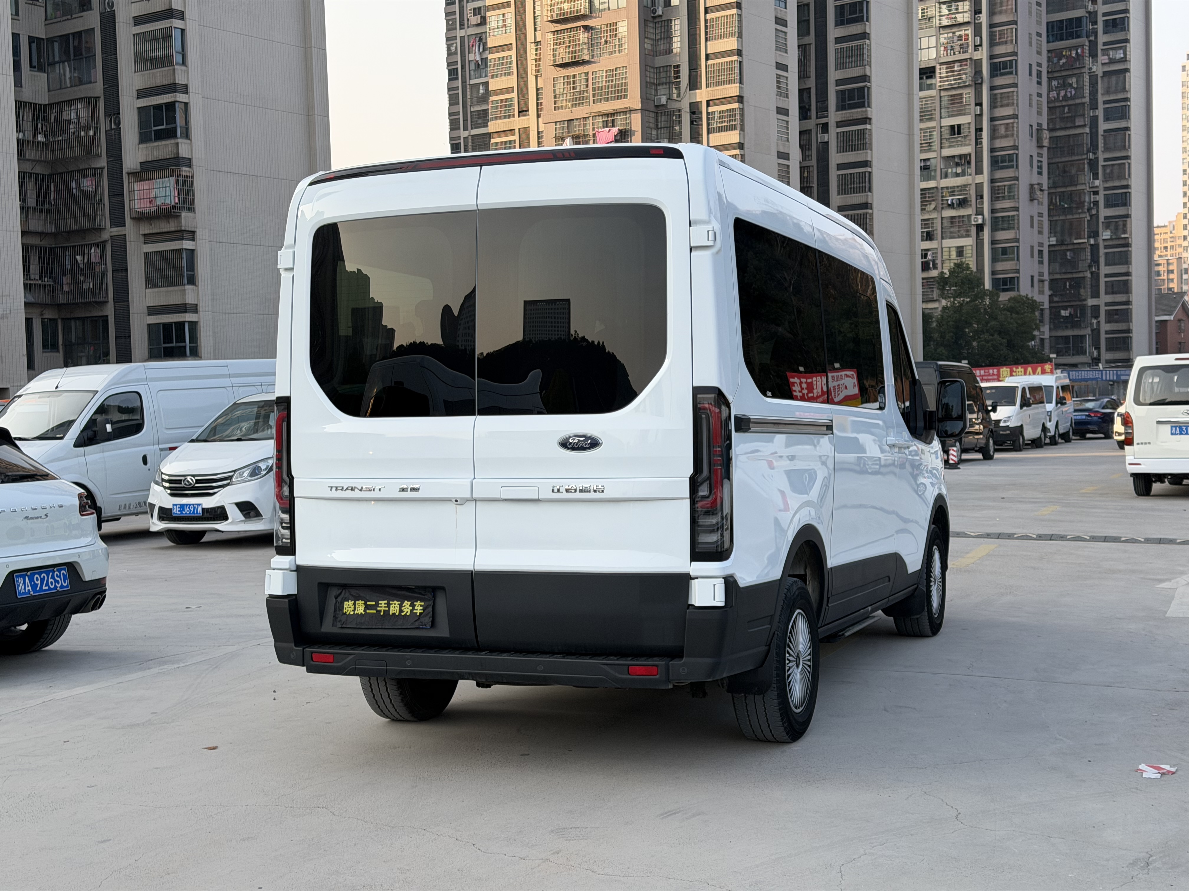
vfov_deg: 30.3
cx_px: 594
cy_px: 446
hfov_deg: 39.7
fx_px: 1649
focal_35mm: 48
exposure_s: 1/1264
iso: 64
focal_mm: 6.76
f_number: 1.78
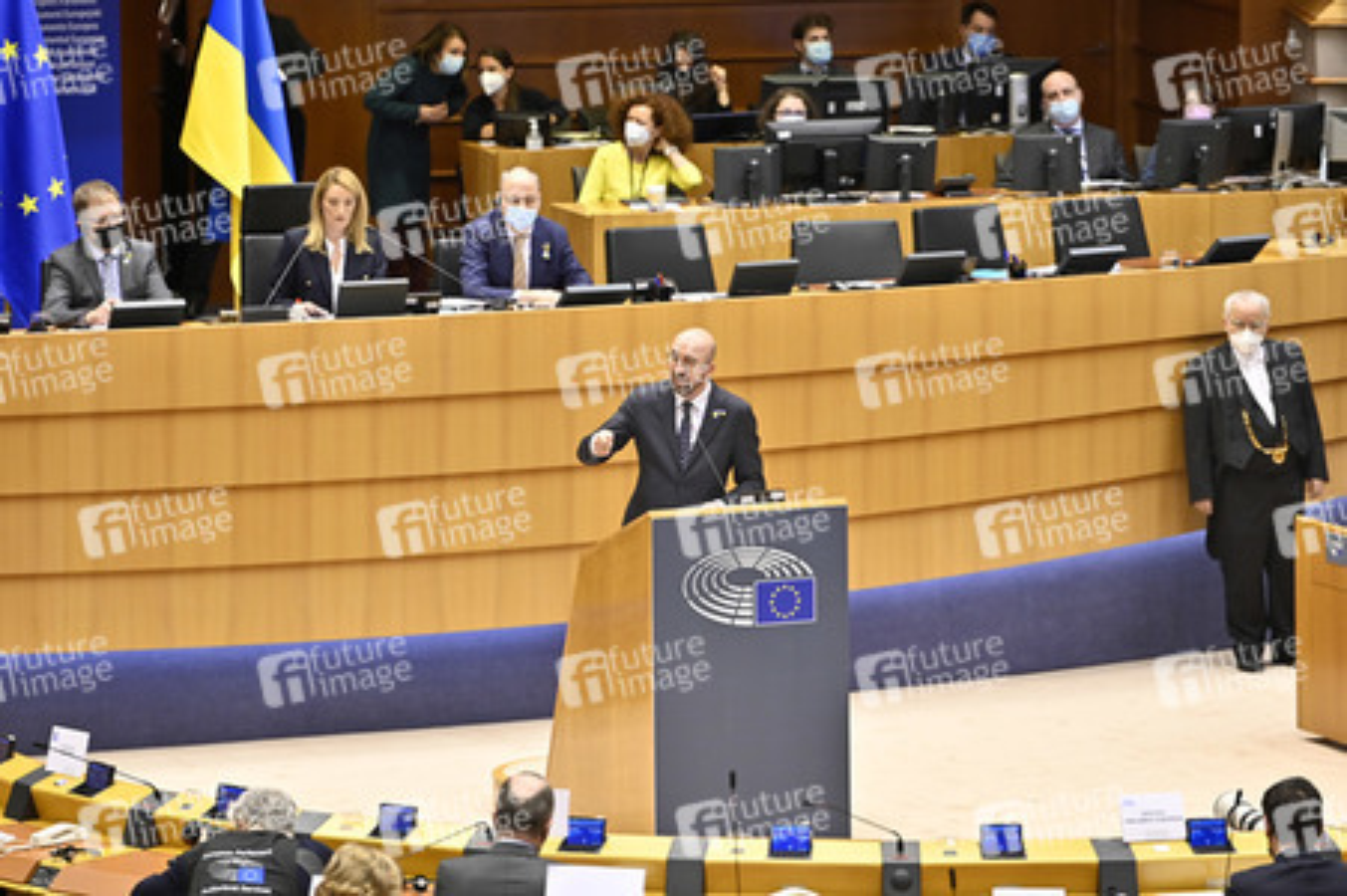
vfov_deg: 8.3
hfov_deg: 12.5
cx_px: 674
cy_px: 448
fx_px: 6169
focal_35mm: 165
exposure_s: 1/250
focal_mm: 165
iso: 1000
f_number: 2.8
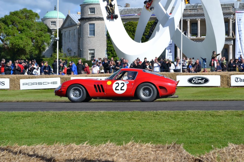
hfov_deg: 24.6
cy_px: 81
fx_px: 559
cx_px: 122
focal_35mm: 82
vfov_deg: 16.6
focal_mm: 55
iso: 100
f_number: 8
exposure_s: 1/250
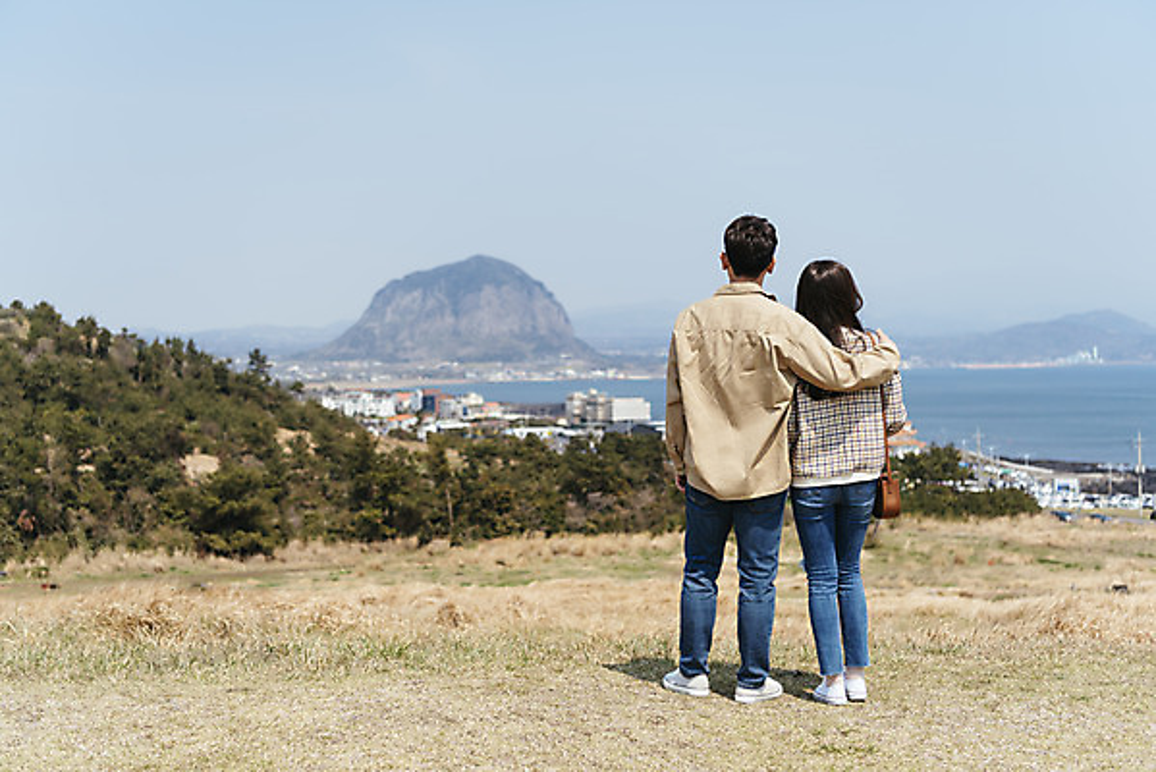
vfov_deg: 30.5
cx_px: 578
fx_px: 1414
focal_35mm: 44
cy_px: 386
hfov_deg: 44.5
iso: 100
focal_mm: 44
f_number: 2.8
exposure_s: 1/2500
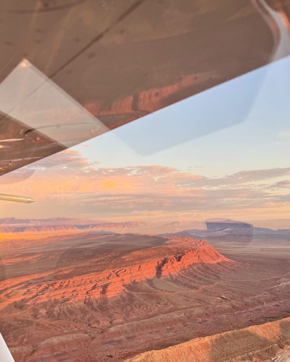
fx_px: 386
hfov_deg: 41.1
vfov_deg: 48.7
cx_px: 123
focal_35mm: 36
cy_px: 262
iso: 64
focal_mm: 6.76
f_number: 1.78
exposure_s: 1/206
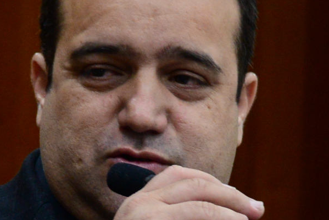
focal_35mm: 603
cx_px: 209
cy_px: 299
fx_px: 5513
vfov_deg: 2.3
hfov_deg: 3.4
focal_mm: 120
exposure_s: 1/60
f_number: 5
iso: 2500
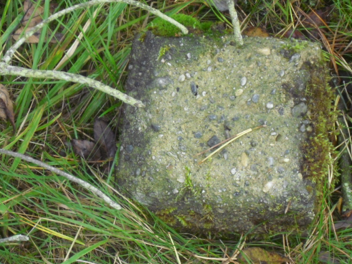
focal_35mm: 128
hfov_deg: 15.4
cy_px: 137
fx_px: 1302
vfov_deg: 11.6
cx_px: 196
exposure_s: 1/60
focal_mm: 18.6
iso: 400
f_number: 5.2
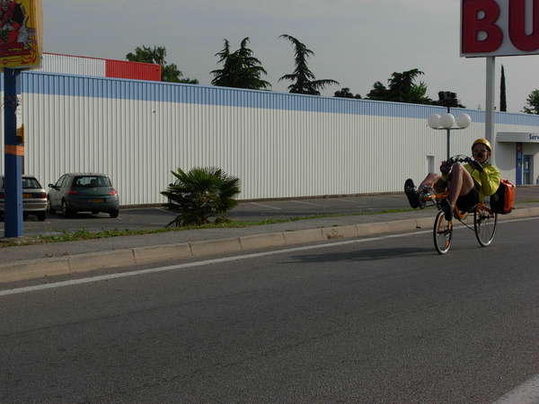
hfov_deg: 23.8
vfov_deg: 18.0
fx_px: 1277
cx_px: 270
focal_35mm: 82
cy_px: 202
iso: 79
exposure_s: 1/703
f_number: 6.3
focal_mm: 13.5
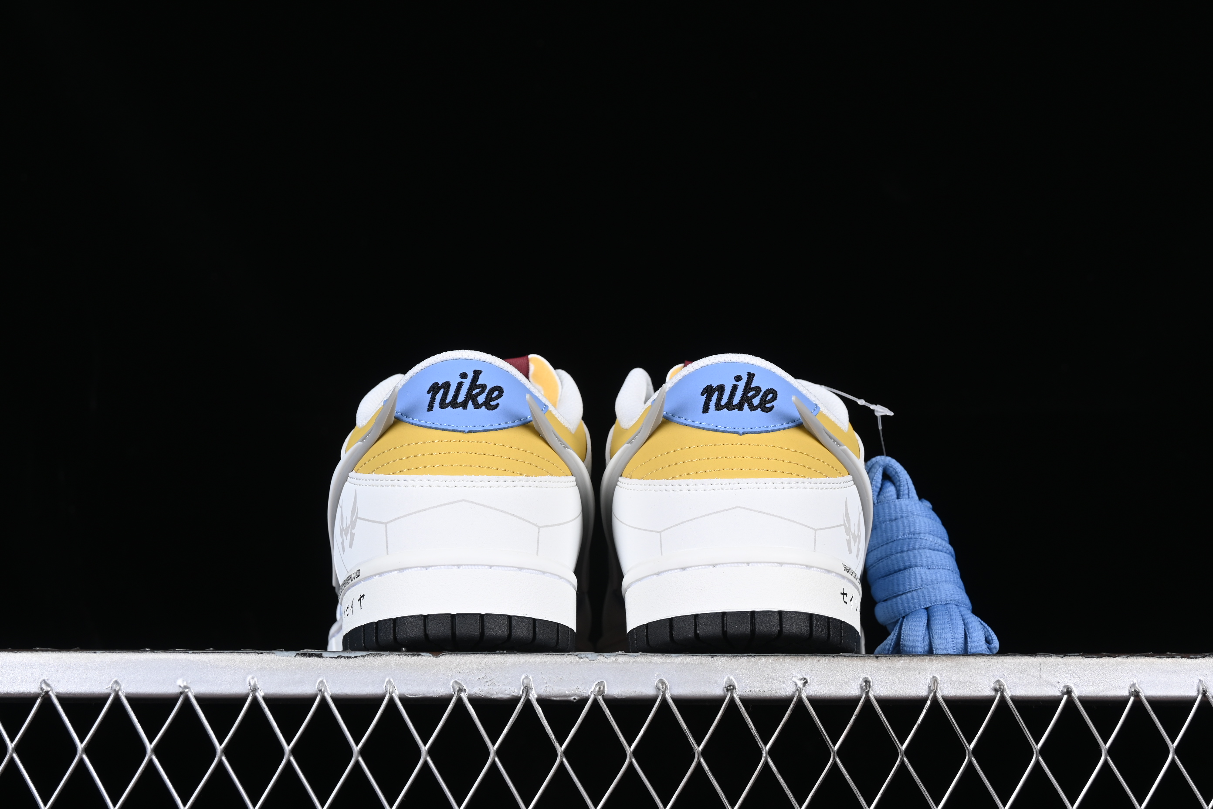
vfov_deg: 18.2
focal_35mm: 75
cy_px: 404
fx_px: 2527
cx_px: 606
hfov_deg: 27.0
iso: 160
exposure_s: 1/80
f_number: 8
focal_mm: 50
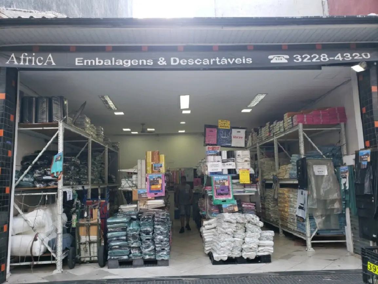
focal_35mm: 26
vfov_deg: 53.1
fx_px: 284
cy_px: 142
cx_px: 189
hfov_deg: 67.3
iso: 64
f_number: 2.4
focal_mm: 4.3
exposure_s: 1/60.2
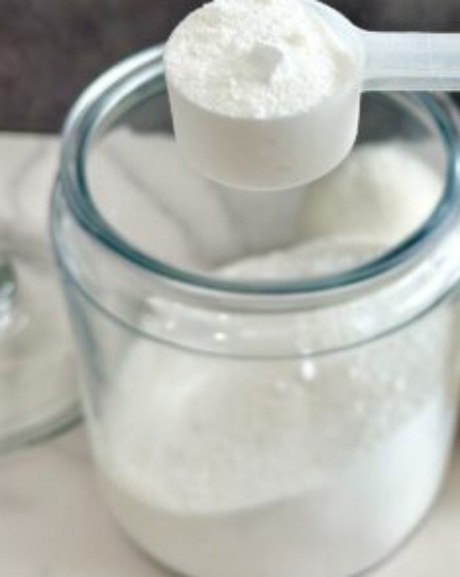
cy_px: 242
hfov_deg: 19.1
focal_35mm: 80
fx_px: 1363
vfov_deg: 23.8
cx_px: 298
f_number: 1.78
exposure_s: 1/125
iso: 80
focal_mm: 6.86
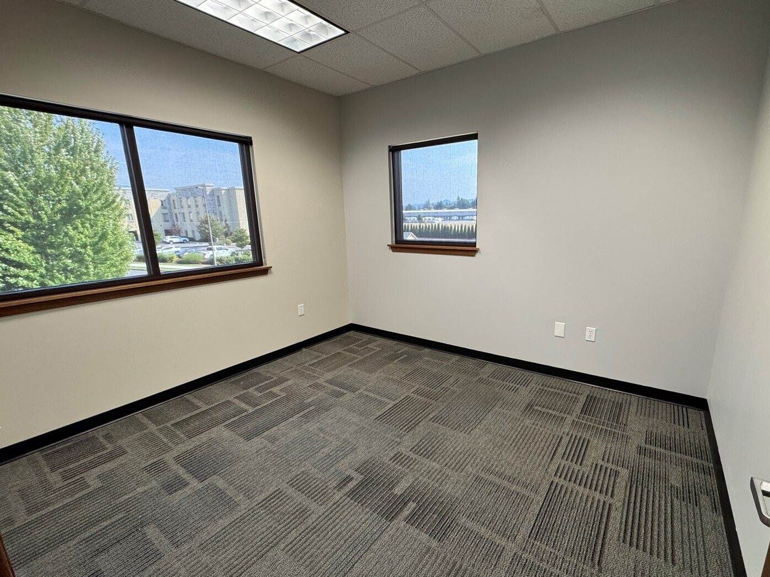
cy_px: 295
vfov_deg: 78.1
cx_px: 423
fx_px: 356
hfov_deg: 94.2
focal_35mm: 16
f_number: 2.2
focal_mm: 2.22
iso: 250
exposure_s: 1/120
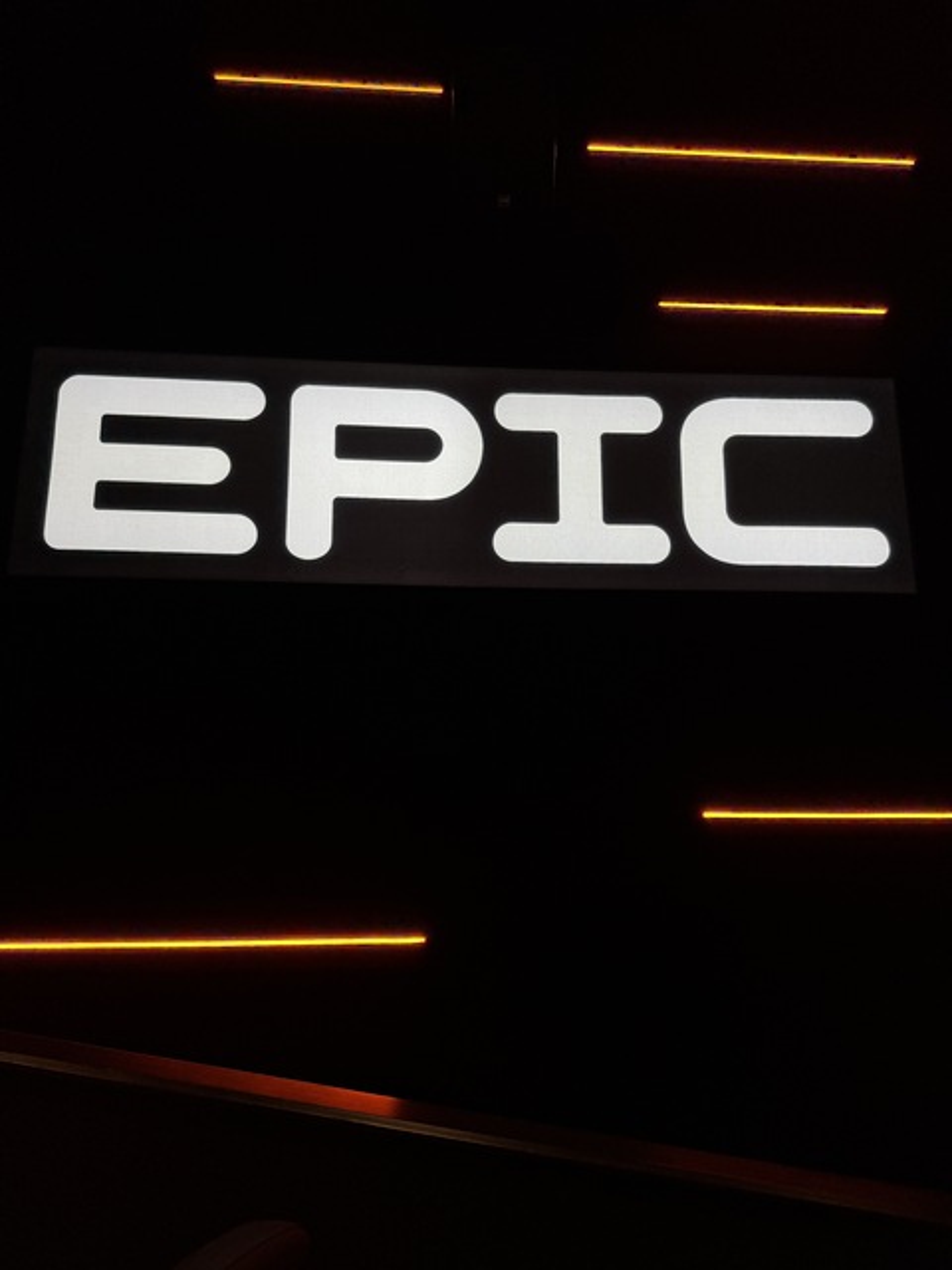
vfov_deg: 71.6
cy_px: 635
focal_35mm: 24
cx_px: 476
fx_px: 880
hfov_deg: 56.8
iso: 125
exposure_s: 1/50
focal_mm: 6.76
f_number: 1.78
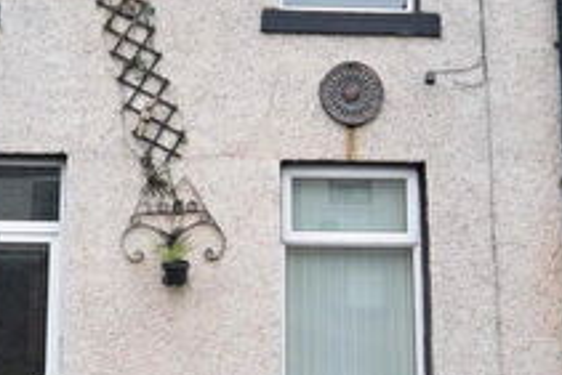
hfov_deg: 30.8
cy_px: 142
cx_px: 168
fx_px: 1010
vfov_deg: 21.0
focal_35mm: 65
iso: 400
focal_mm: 13
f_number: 5.6
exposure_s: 1/125
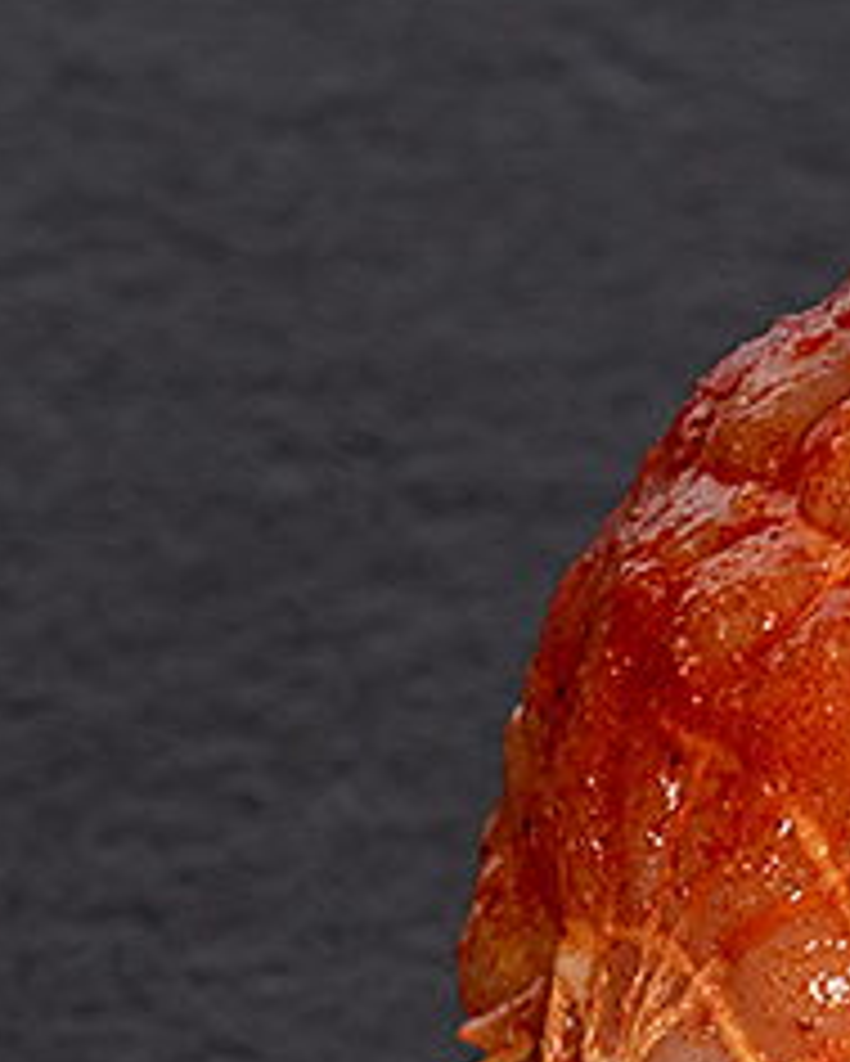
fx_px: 15587
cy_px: 832
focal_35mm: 496
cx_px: 1835
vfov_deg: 3.9
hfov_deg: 3.1
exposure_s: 1/160
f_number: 9
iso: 100
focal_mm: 104
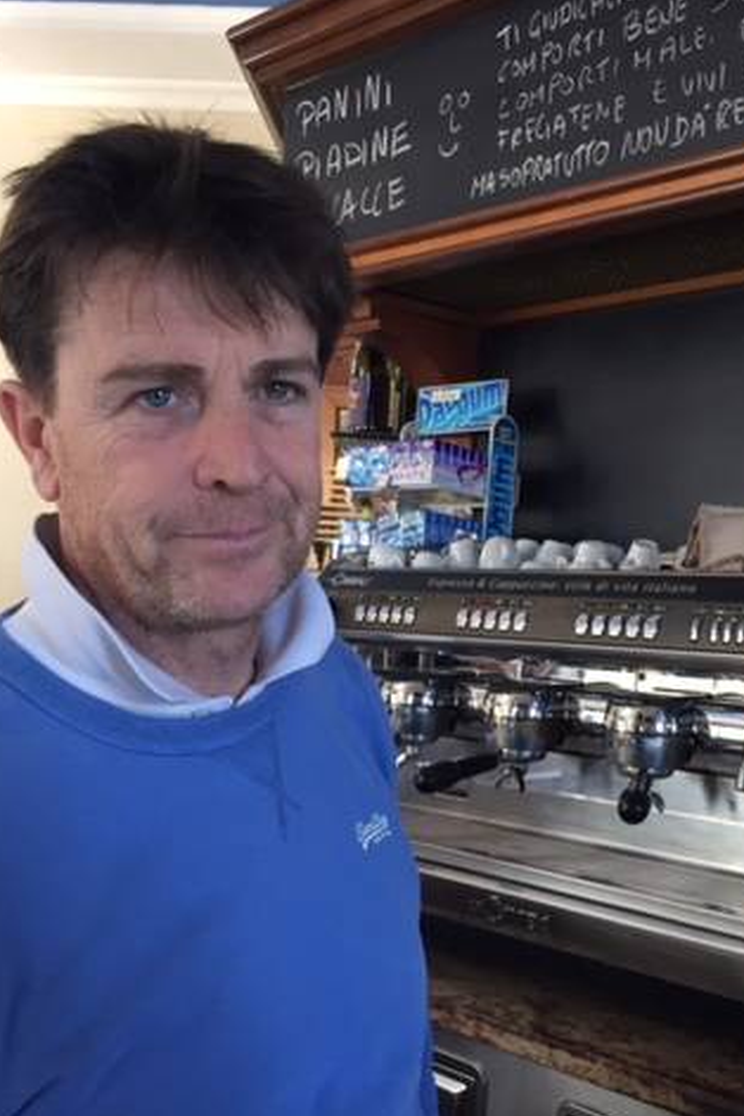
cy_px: 559
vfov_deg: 47.4
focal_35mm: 41
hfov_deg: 32.4
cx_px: 476
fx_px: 1271
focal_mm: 4.15
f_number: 2.2
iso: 100
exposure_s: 1/33
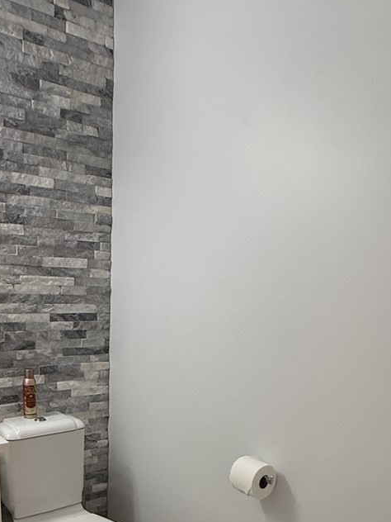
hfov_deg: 41.7
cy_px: 408
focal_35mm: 34
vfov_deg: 51.0
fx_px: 512
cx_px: 166
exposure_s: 1/120
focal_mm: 2.22
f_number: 2.2
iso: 160
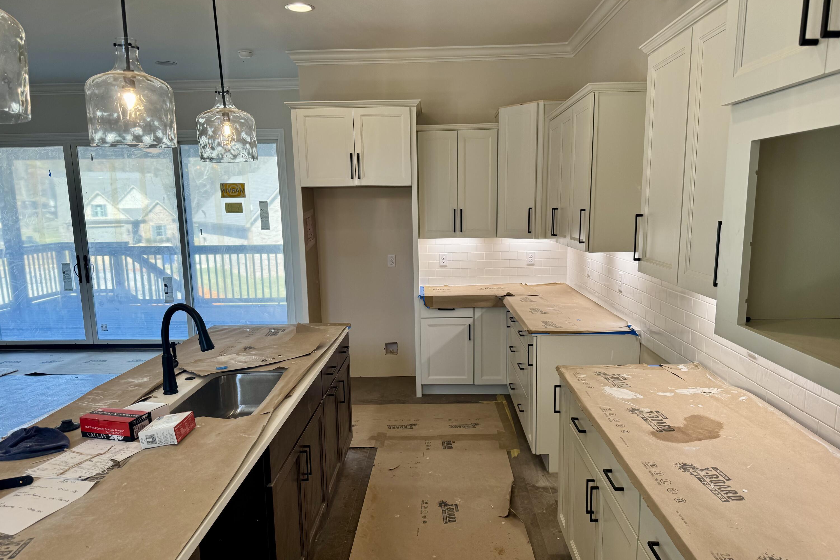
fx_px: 583
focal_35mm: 25
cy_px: 303
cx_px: 420
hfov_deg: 71.5
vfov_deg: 51.2
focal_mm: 6.76
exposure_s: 1/212
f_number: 1.78
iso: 64
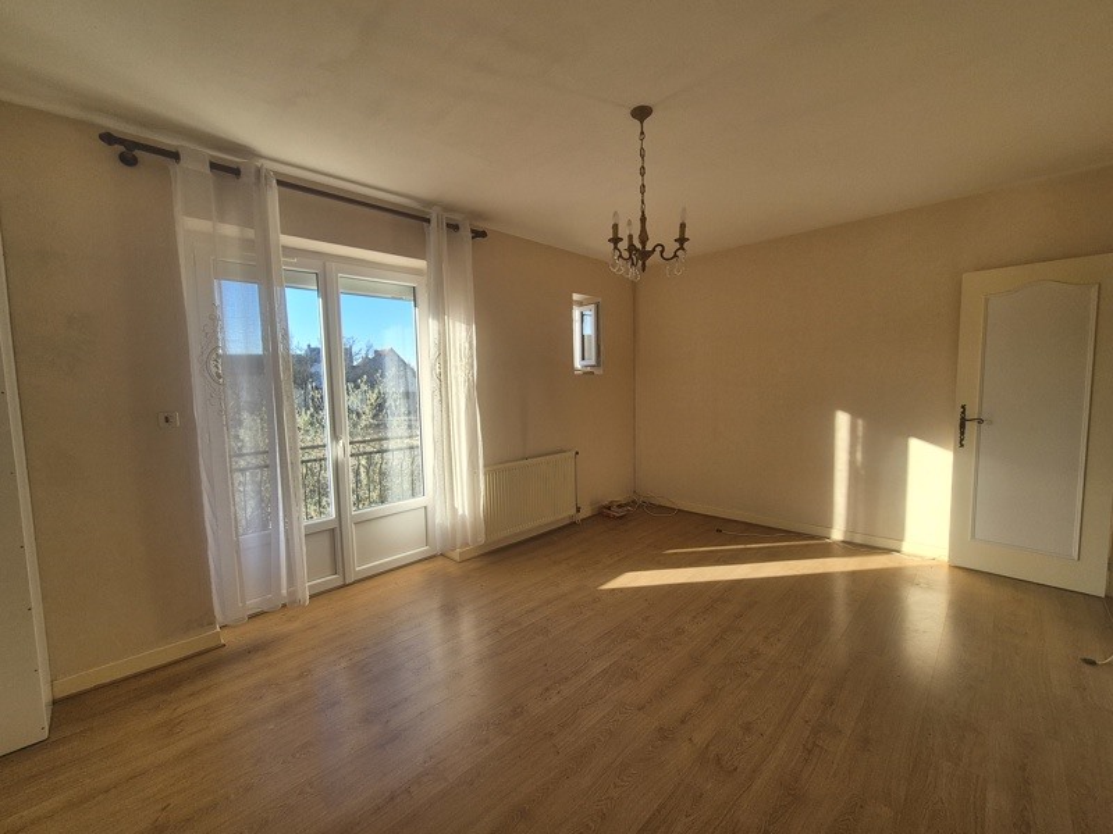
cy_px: 417
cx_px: 556
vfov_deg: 89.9
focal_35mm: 13
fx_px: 418
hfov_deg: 106.2
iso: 50
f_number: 2.2
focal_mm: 2.2
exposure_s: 1/314
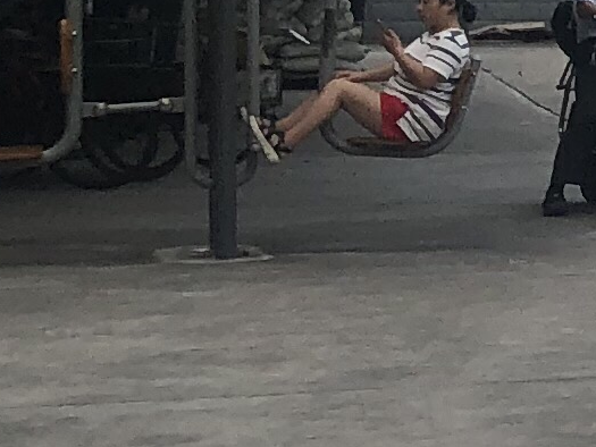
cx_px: 2090
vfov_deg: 6.9
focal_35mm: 215
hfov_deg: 7.5
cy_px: -77
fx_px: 3703
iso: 20
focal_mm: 4
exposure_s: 1/261
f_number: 1.8
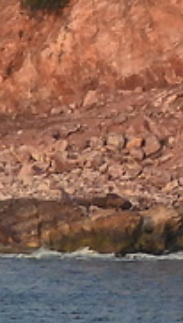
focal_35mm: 1147
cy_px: -261
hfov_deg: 1.1
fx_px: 9849
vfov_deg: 1.9
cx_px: 704
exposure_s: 1/400
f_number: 4.5
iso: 100
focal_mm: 26.8
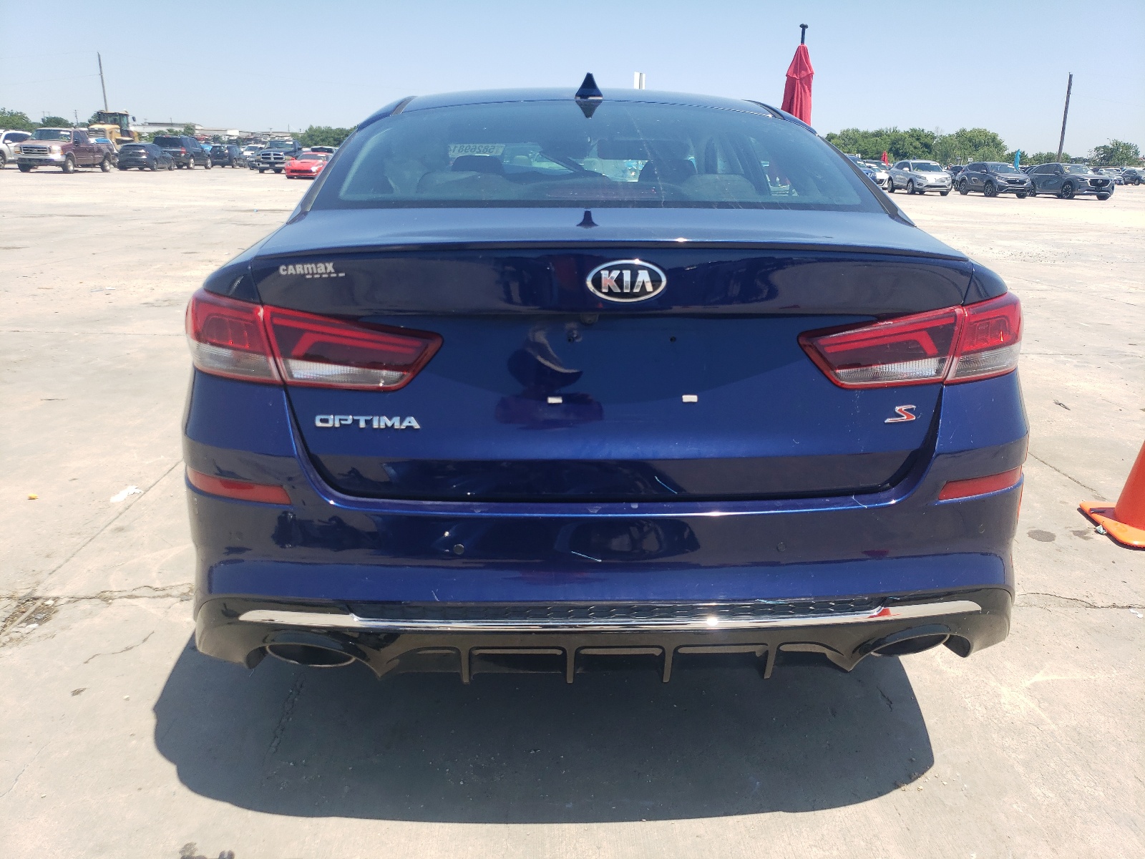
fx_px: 860
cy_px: 430
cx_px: 572
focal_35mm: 26
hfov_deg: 67.3
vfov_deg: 53.1
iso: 50
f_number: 1.5
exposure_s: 1/2000
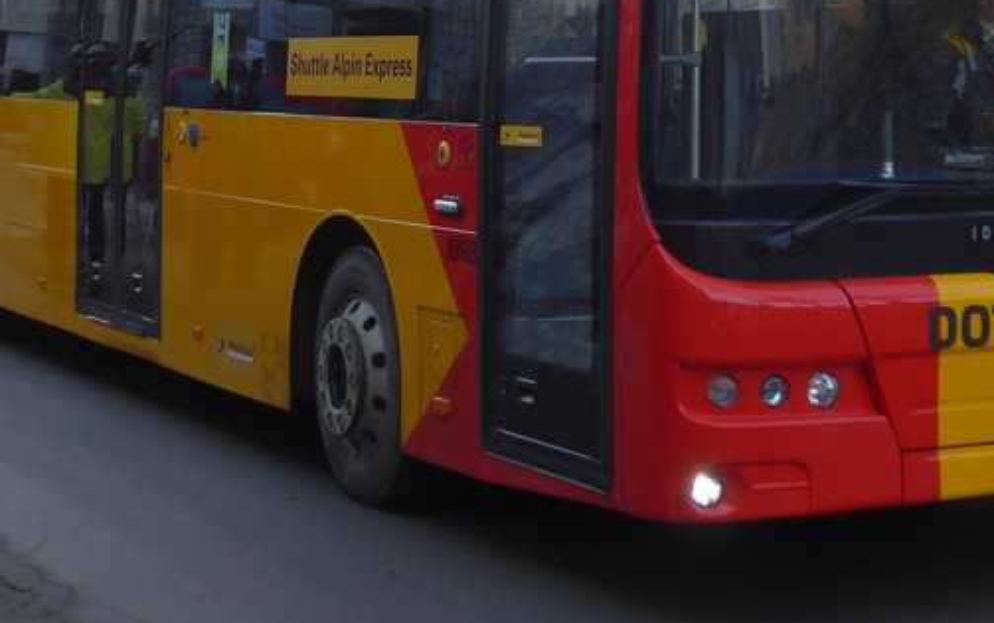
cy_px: -150
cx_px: 648
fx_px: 2467
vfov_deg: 13.9
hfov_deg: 22.7
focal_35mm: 91
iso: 125
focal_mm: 7.5
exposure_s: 1/250
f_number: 2.8
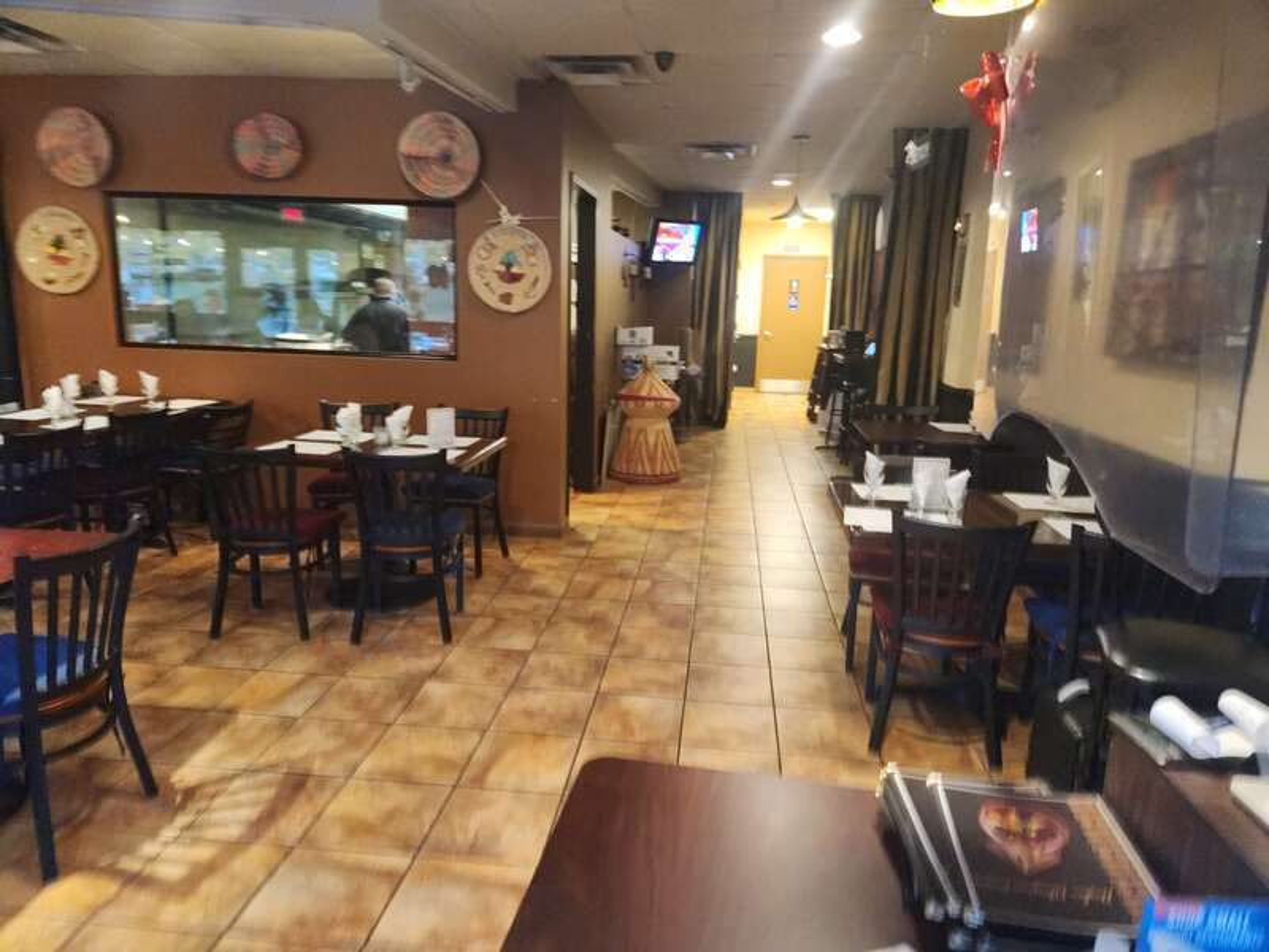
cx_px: 634
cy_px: 476
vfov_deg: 58.9
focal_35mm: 23
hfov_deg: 73.9
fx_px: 843
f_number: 1.8
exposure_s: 1/40
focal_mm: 5.4
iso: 640
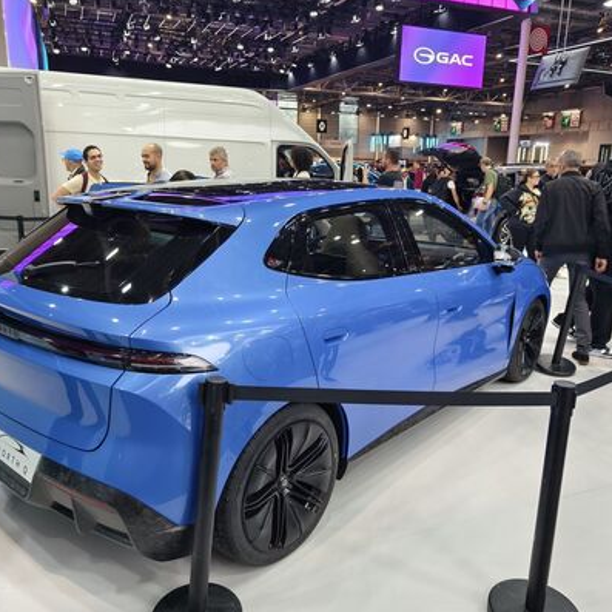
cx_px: 305
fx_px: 560
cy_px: 311
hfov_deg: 57.3
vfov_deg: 57.3
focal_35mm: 28
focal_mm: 8.67
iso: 50
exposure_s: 1/100
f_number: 1.75
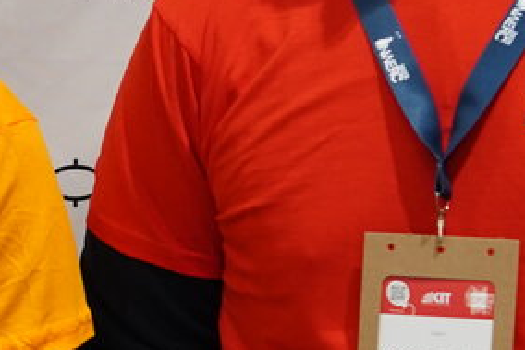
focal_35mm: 285
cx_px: -320
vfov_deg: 4.8
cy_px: 396
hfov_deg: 7.1
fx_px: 4154
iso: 640
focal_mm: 50
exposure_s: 1/50
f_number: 2.8
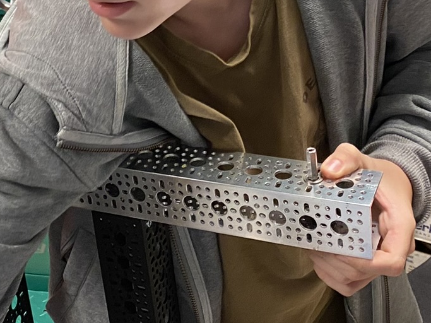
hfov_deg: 24.5
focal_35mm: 78
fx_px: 971
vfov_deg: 18.2
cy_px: -33
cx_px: 71
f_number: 1.8
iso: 125
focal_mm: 4.25
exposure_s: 1/60
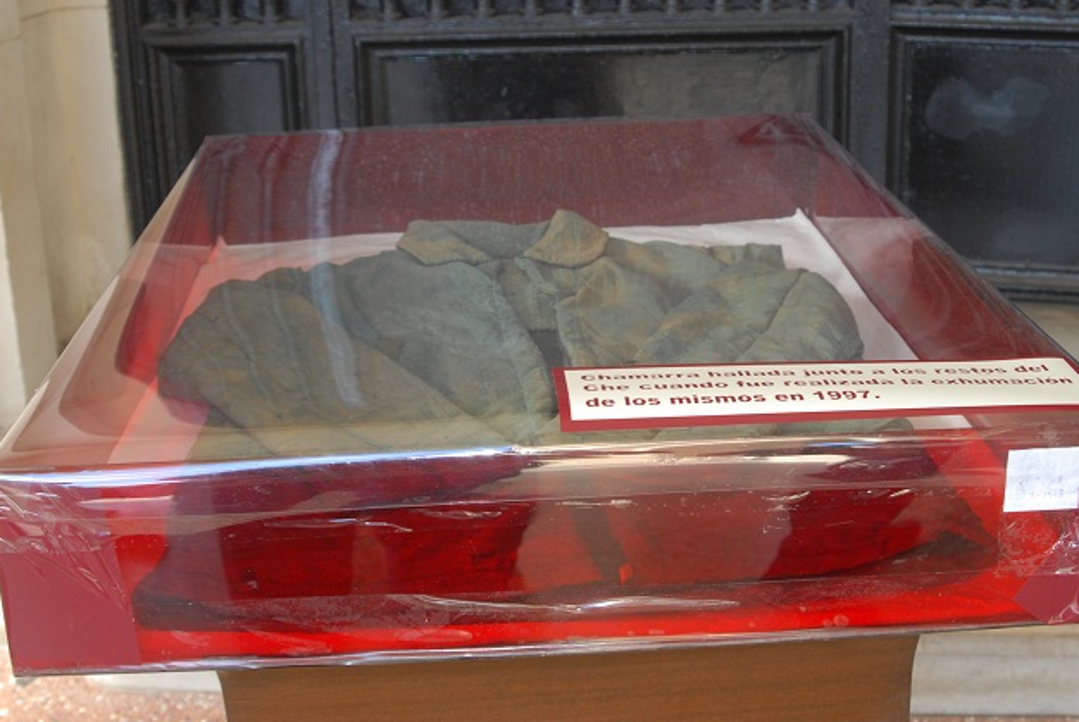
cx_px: 537
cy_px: 328
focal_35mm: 52
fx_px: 1560
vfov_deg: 26.0
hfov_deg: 38.1
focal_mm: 28
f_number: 5
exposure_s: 1/60
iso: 320
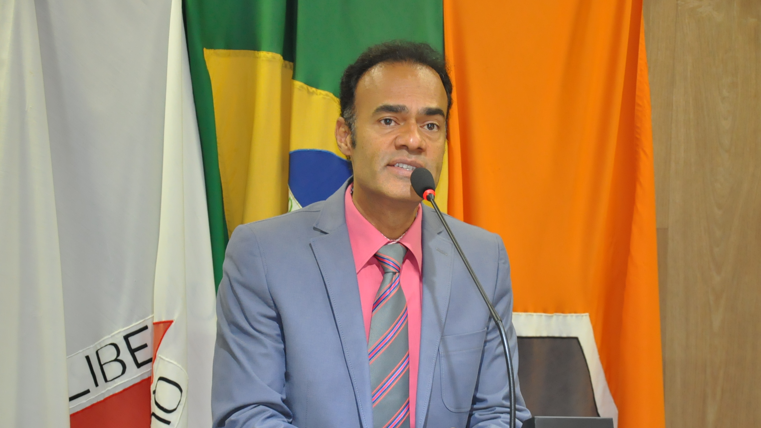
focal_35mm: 98
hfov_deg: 21.8
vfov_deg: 12.3
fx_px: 1977
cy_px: 245
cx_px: 382
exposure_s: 1/60
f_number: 5.3
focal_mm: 62
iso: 2000
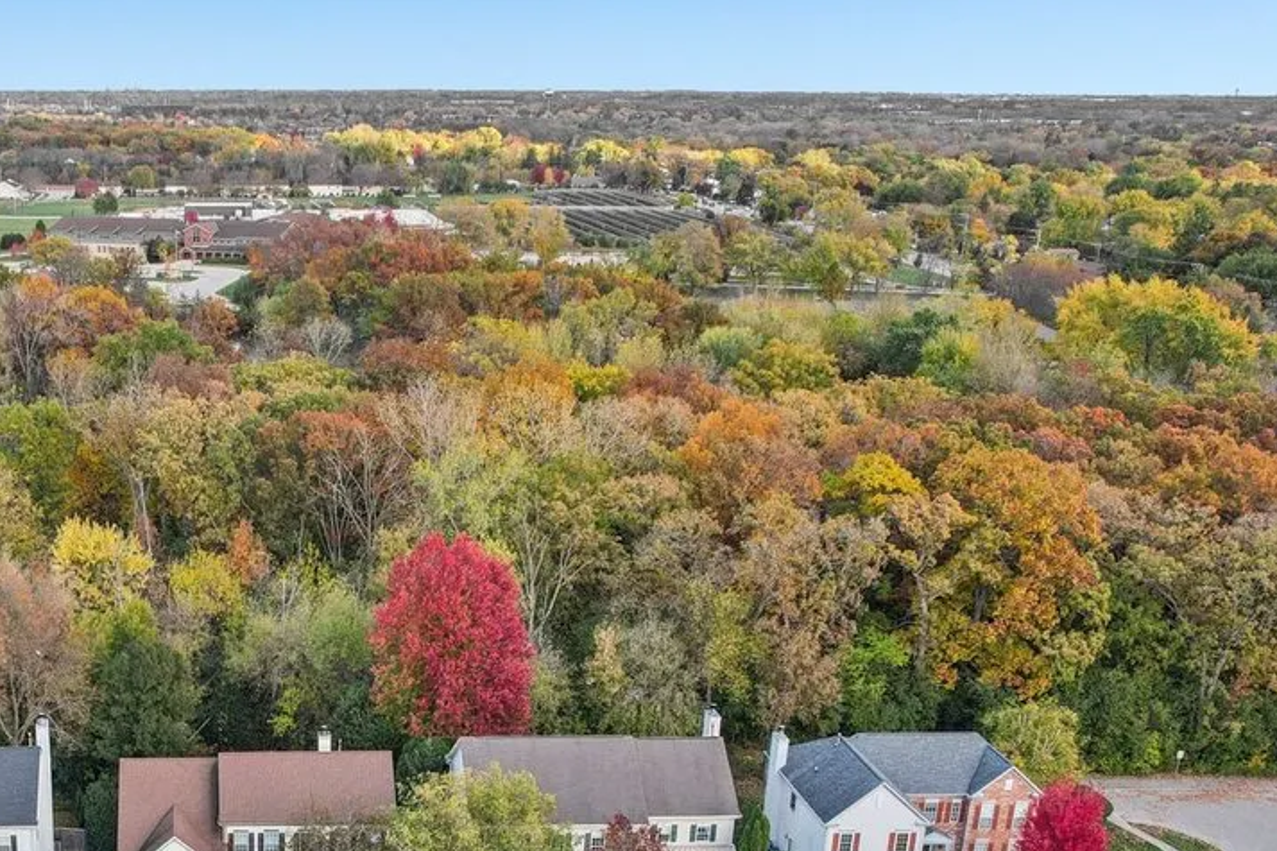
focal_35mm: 50
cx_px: 231
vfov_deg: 25.4
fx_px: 1773
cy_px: 887
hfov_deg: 38.0
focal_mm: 8.4
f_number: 2.8
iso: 100
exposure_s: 1/200
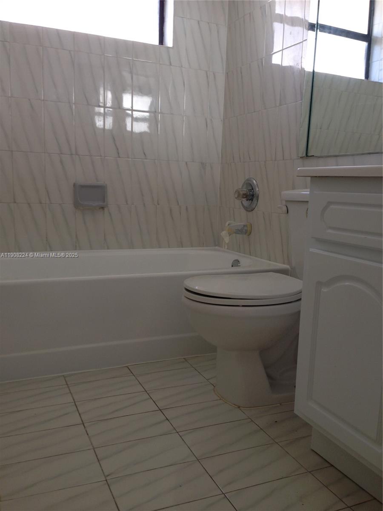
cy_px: 256
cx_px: 192
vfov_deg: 55.4
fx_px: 487
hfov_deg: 42.9
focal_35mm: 33
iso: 50
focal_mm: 4.12
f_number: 2.4
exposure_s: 1/30
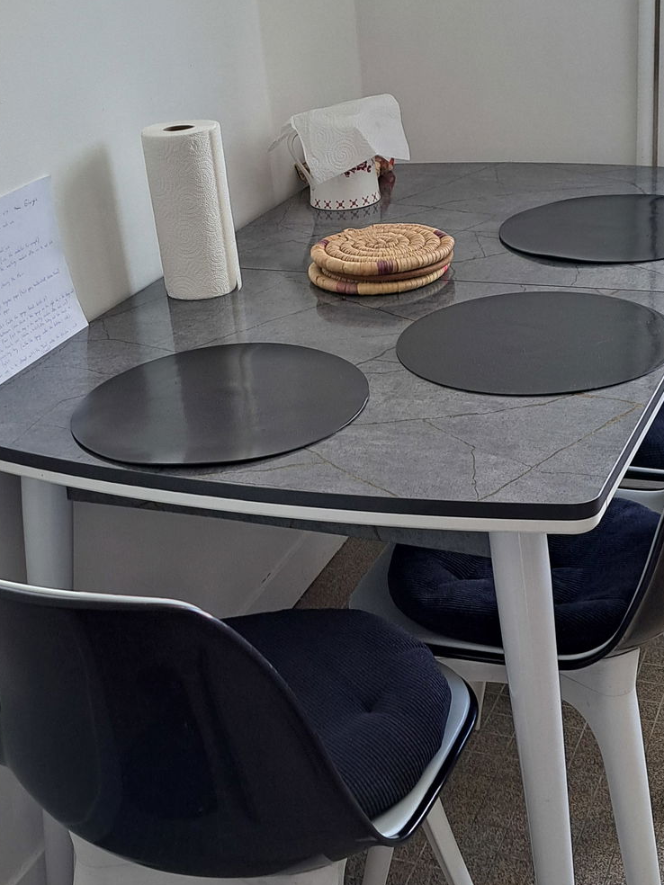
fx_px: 1330
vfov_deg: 36.8
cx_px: 375
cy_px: 417
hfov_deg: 28.0
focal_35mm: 52
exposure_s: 1/50
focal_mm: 5.23
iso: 50
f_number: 1.8
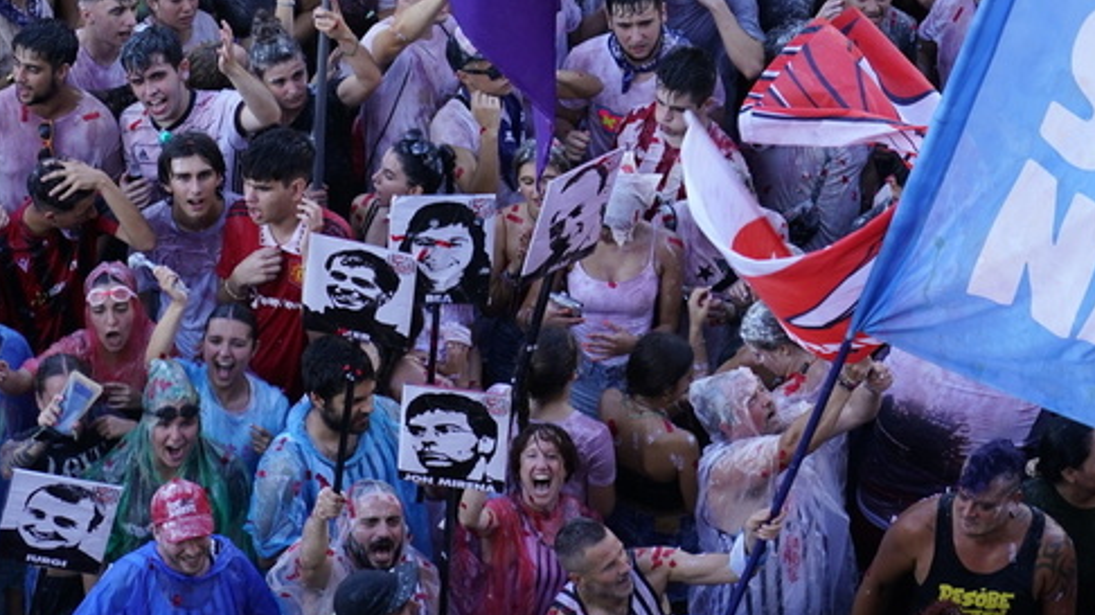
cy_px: 11
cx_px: 662
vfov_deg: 5.7
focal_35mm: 212
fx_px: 6153
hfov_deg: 10.2
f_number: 4
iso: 250
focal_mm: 105
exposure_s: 1/320
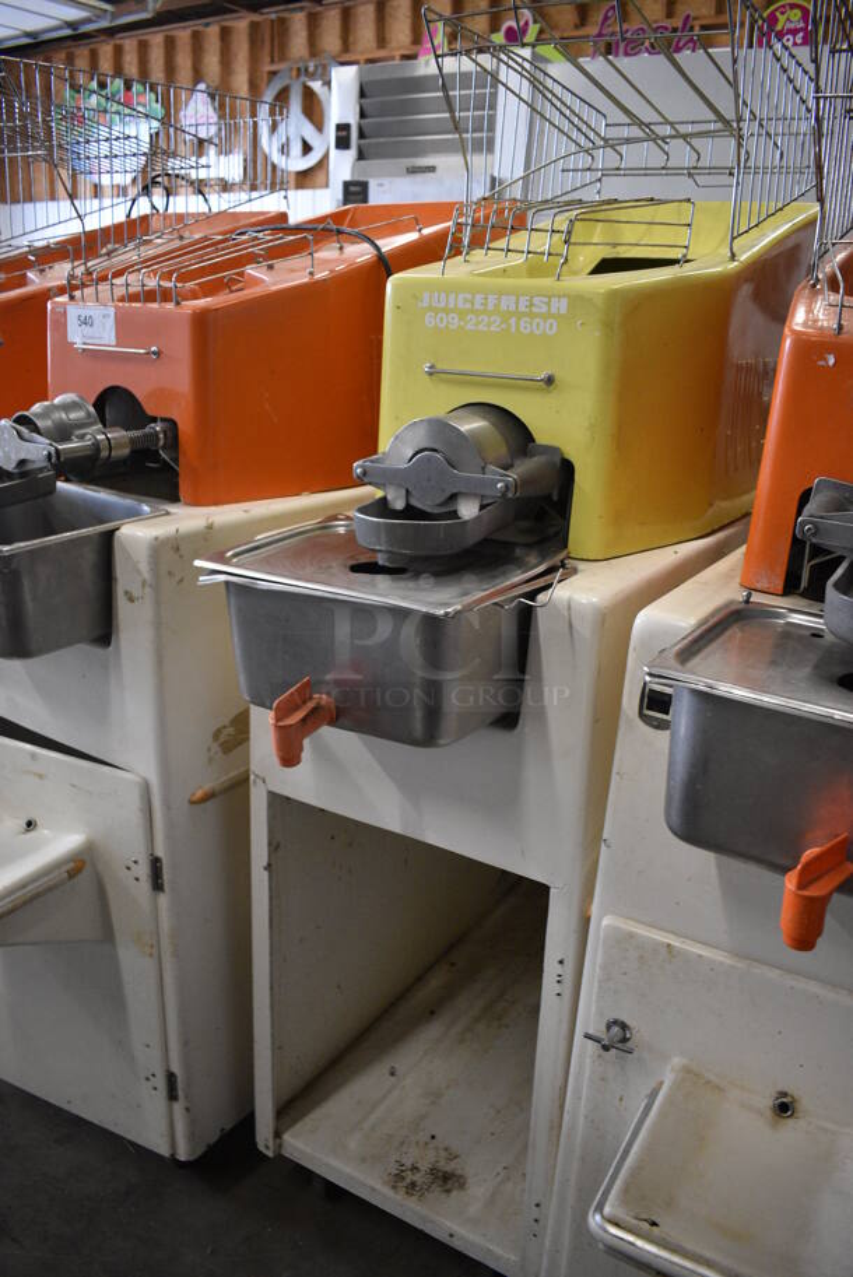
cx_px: 426
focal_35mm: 27
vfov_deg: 67.3
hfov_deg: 48.0
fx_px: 958
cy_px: 638
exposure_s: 1/125
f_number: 3.5
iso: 1600
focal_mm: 18
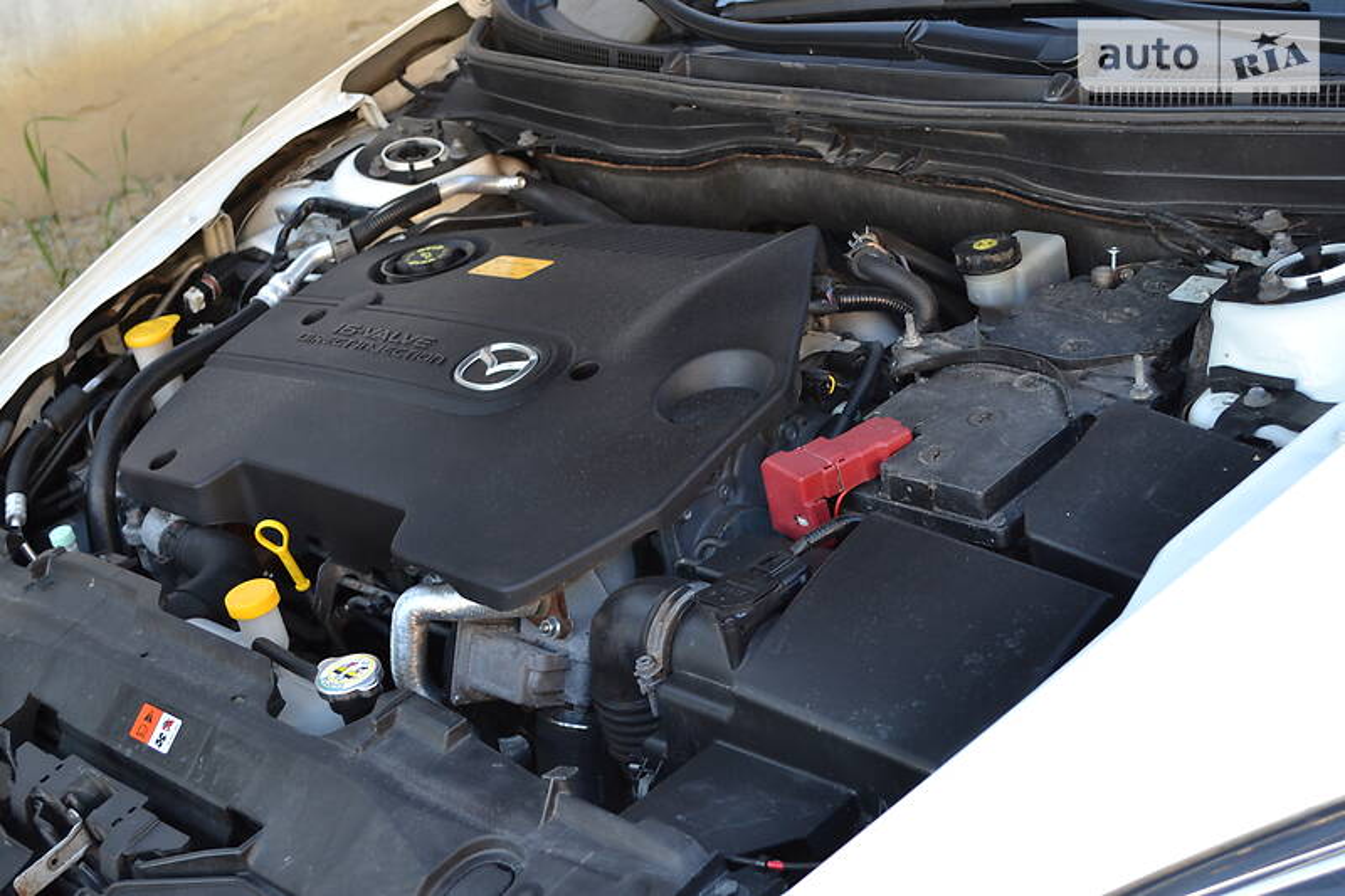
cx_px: 672
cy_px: 448
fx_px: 1961
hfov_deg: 37.9
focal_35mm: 52
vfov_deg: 25.7
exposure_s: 1/125
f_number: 5.6
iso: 400
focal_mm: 35
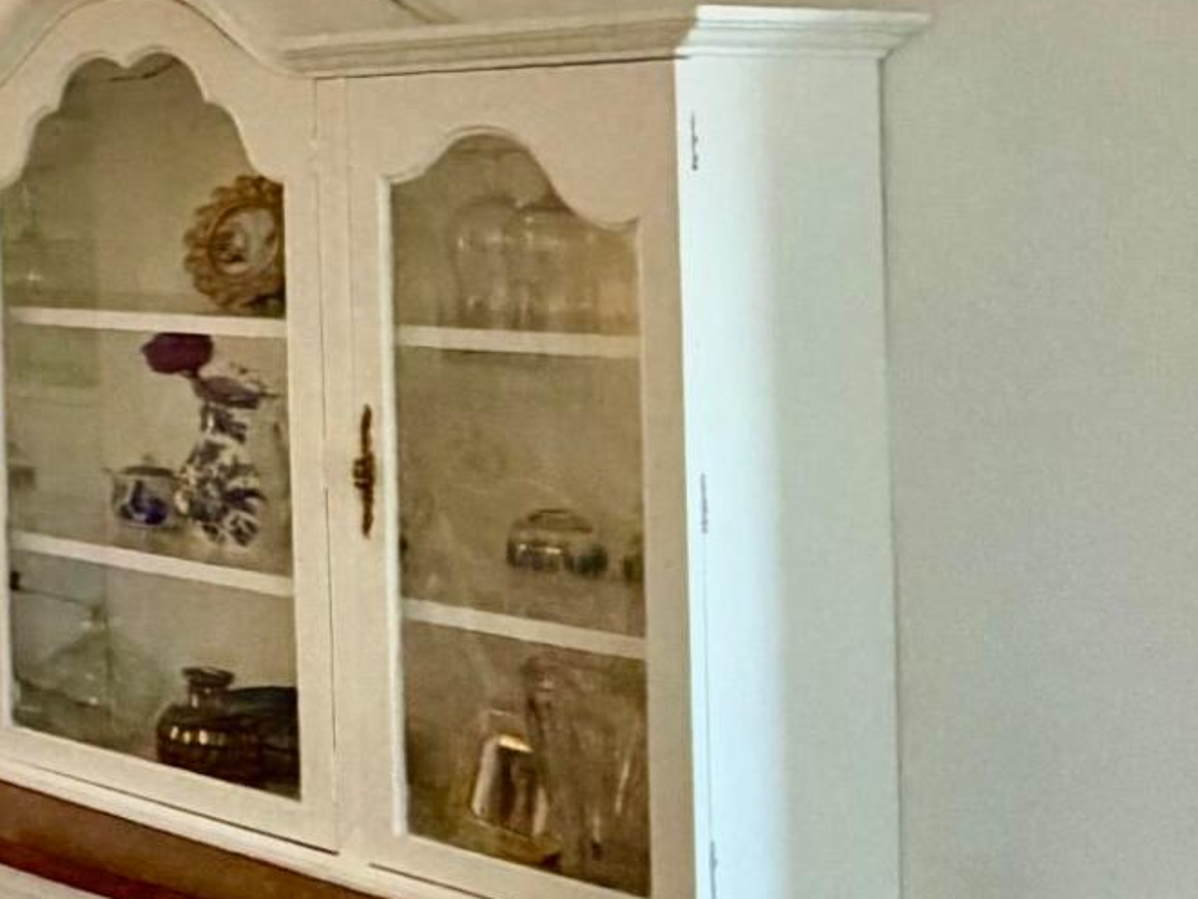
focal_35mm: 61
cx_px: -886
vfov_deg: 23.6
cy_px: 165
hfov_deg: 21.9
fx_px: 2111
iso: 320
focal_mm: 2.22
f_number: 2.2
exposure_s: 1/60
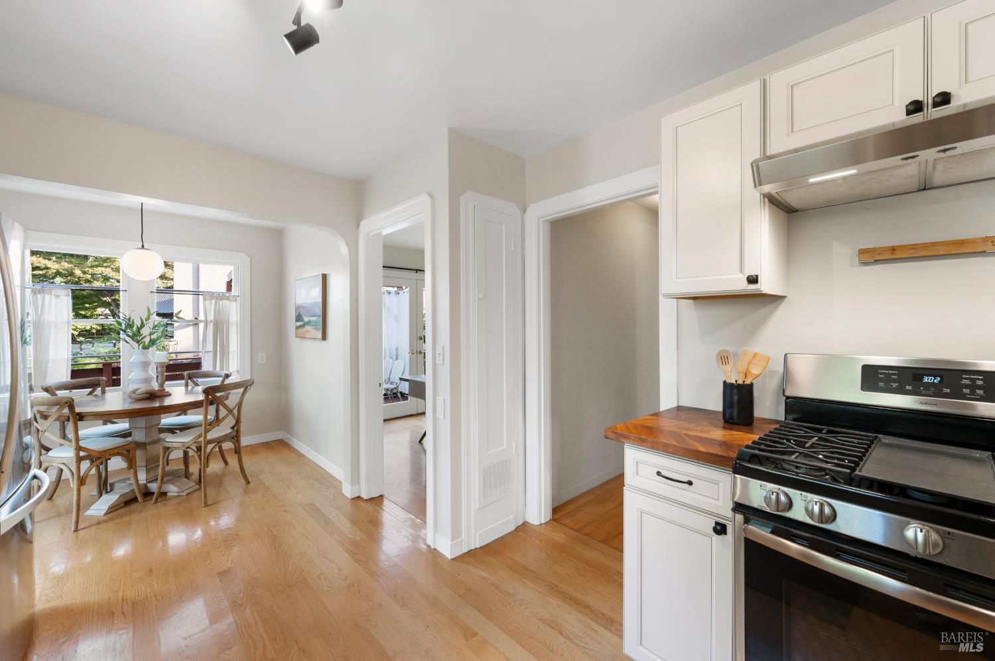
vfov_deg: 81.1
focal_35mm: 14
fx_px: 387
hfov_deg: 104.3
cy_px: 330
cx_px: 498
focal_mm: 14
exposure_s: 1/4
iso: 250
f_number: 9
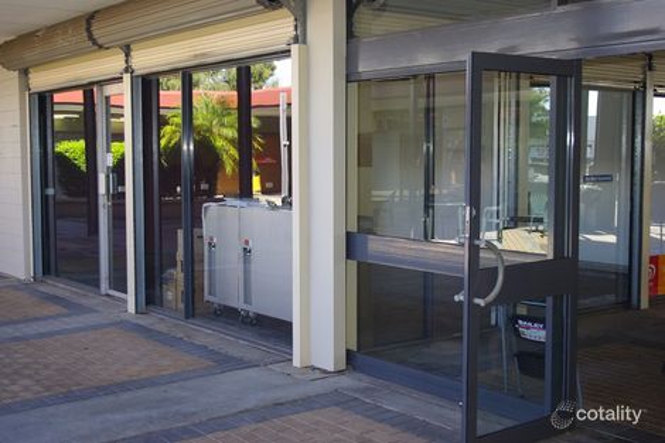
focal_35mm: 49
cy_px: 222
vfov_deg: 27.5
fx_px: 905
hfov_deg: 40.4
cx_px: 332
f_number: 4
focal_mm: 32.5
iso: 200
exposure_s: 1/100
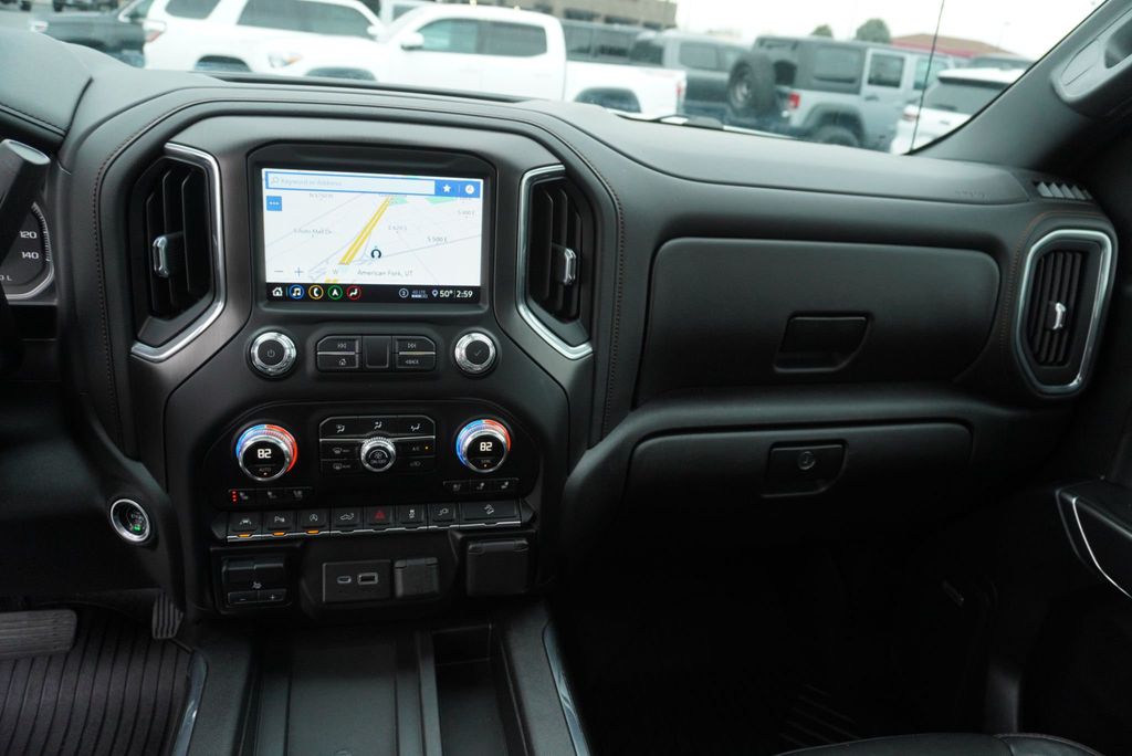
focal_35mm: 24
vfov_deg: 53.2
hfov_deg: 73.7
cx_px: 566
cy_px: 378
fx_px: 755
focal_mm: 16
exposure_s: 1/320
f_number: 4
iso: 640
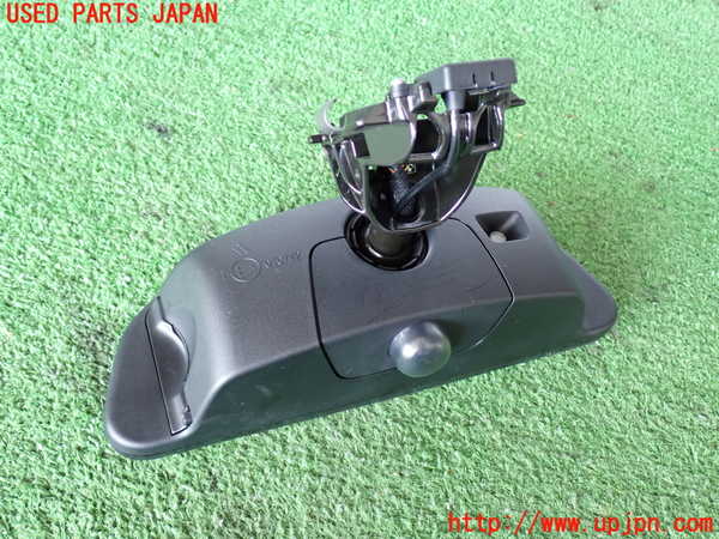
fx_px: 748
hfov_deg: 51.4
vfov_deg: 39.7
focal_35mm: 36
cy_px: 270
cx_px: 360
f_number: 2.5
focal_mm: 6.37
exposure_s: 1/40
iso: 320
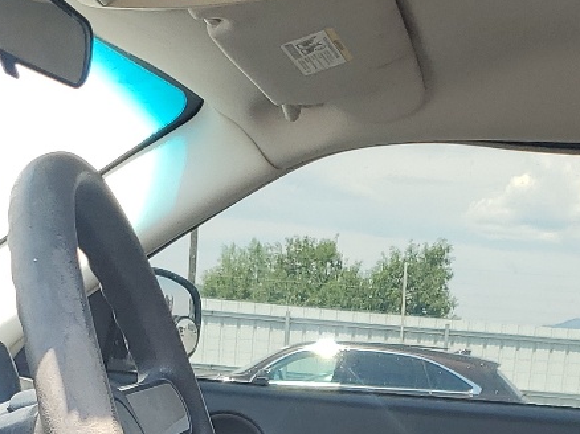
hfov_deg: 20.7
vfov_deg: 13.9
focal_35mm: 95
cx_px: 319
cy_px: 779
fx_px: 1591
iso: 50
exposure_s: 1/400
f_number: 1.5
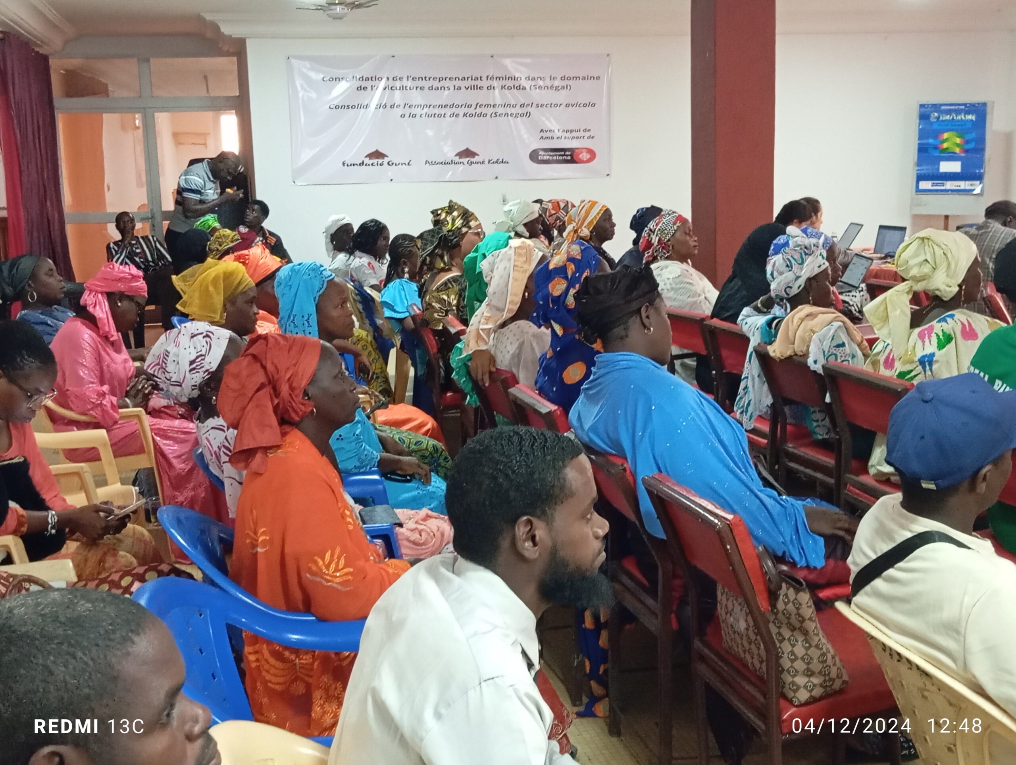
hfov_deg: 42.0
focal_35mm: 45
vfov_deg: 32.3
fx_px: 1323
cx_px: 508
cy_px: 382
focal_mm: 4.22
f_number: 1.8
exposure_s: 1/25
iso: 2581
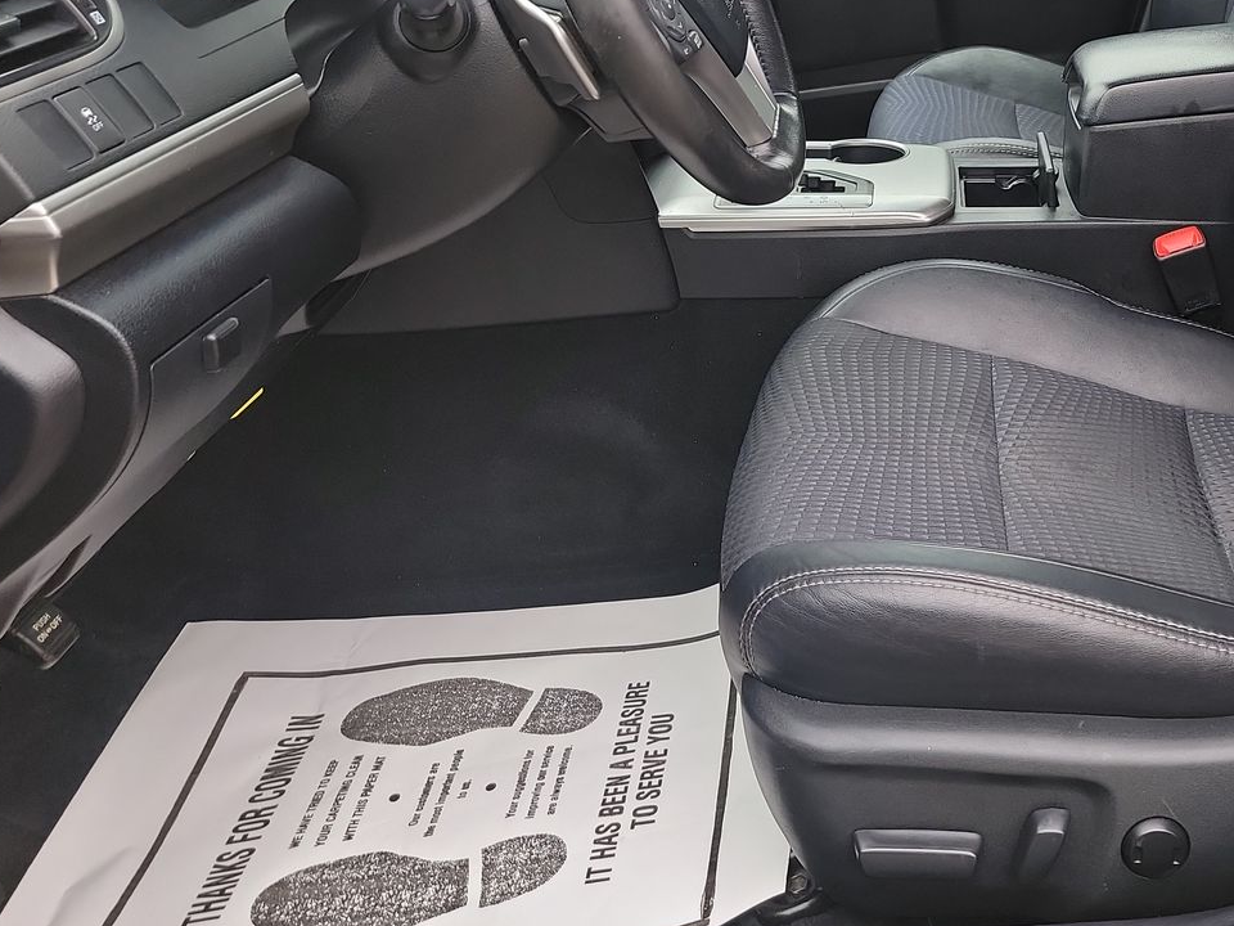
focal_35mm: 40
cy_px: 166
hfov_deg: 44.7
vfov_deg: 34.7
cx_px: 968
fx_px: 1426
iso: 60
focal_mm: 6.7
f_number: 1.8
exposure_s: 1/59
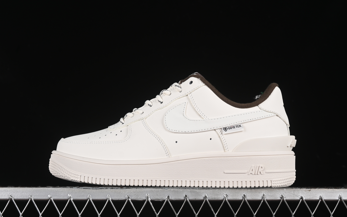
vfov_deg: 16.9
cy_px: 115
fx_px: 728
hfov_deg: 26.8
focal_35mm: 77
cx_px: 172
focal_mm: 50
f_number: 8
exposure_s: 1/125
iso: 160
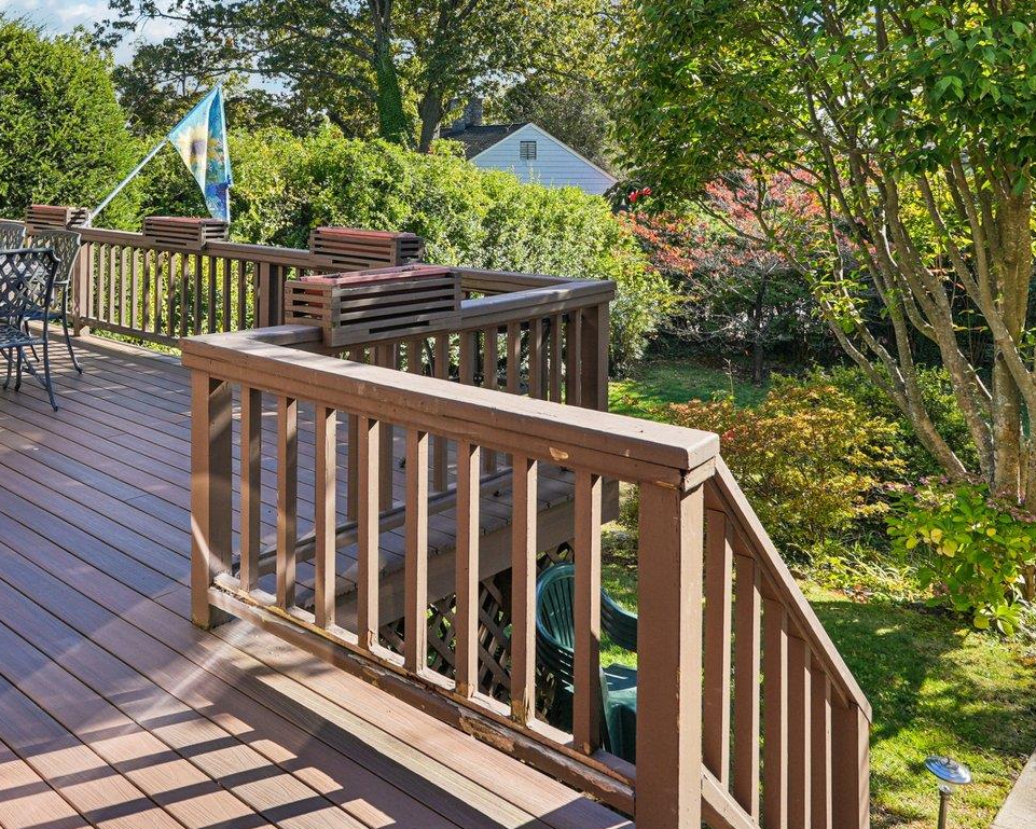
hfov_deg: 53.7
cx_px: 291
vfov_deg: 44.2
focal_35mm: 32
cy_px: 200
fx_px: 981
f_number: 8
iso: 100
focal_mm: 16
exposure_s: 1/100
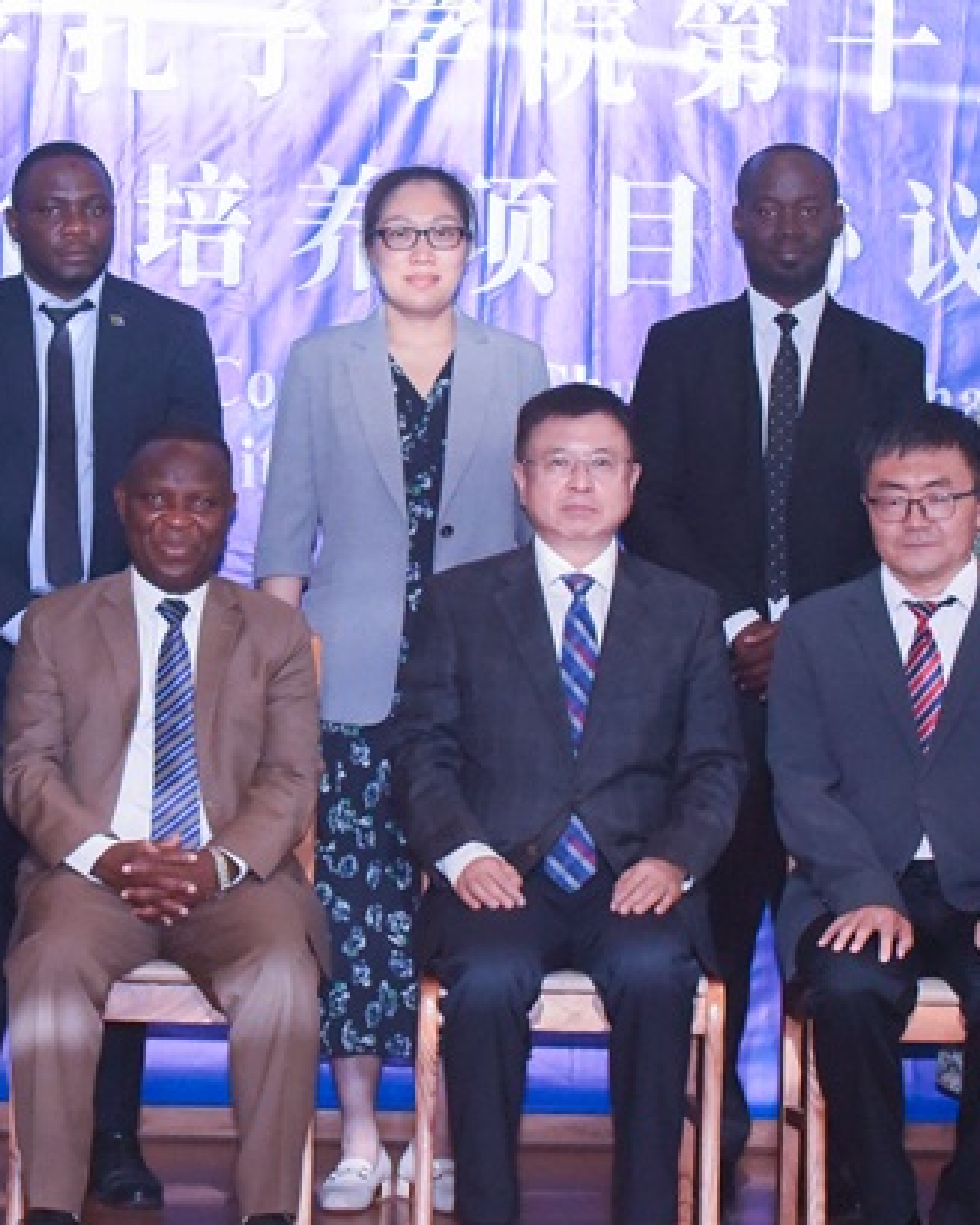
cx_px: 350
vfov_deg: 11.8
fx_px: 5910
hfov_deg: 9.5
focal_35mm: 163
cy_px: 526
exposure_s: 1/125
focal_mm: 70
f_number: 8
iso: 8000
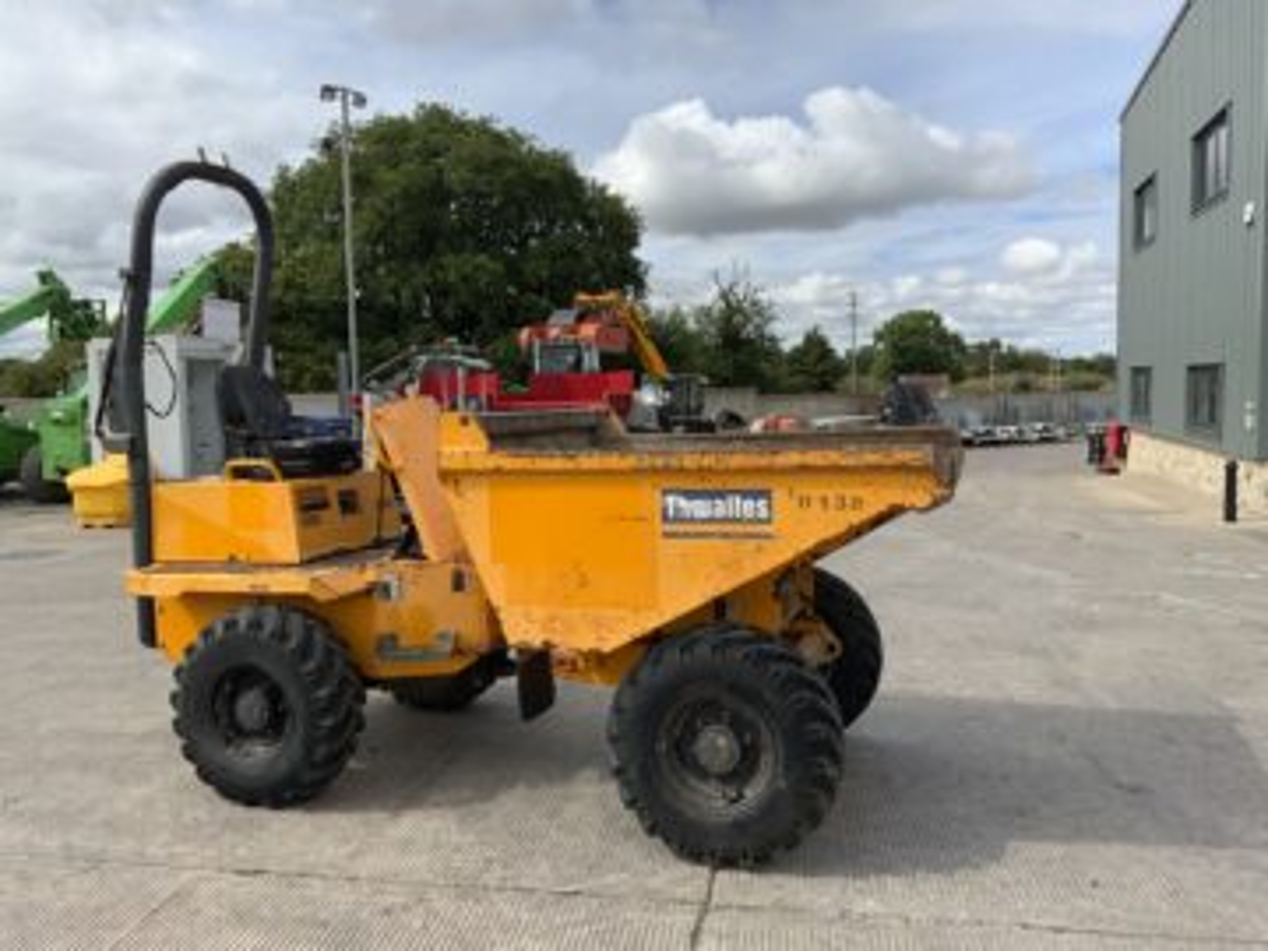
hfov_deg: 61.7
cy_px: 476
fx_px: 1062
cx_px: 634
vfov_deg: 48.2
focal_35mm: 29
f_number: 1.8
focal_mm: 3
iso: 16
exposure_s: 1/1984
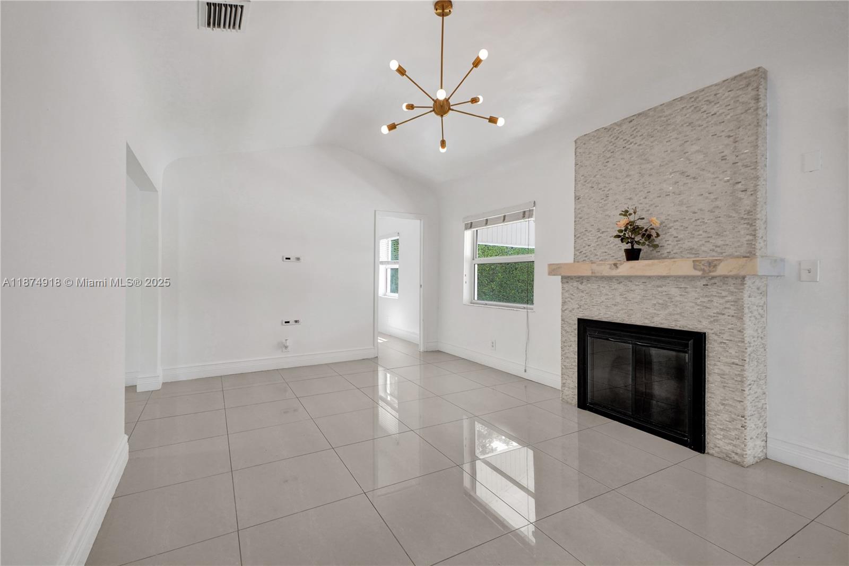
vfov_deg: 73.7
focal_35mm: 16
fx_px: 377
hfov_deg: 96.7
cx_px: 424
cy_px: 283
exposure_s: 1/100
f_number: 4
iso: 640
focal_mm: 16
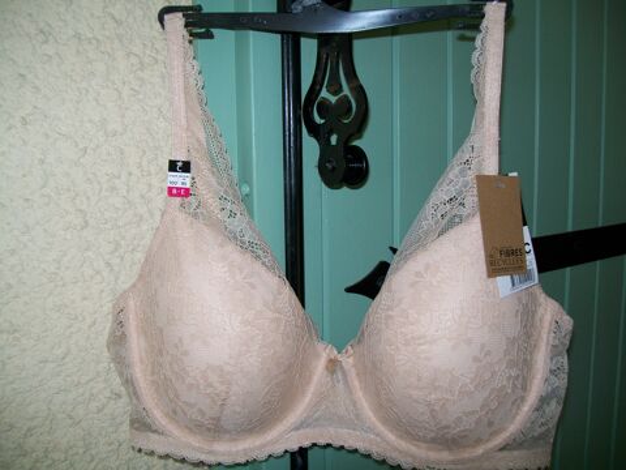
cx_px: 313
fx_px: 615
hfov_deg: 54.0
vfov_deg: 41.8
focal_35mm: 34
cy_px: 235
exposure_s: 1/60
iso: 64
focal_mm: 6.1
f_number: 2.7
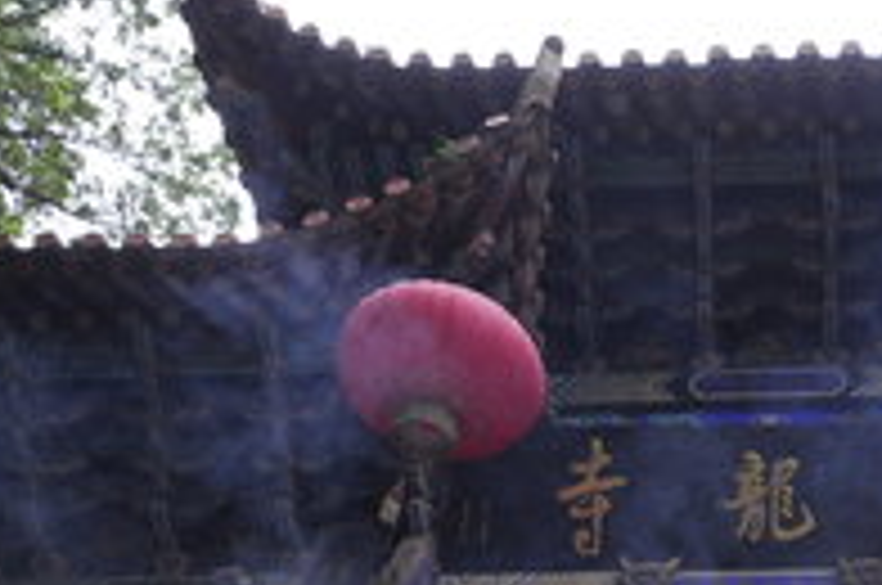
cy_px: 808
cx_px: 774
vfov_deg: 22.5
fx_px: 1272
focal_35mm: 52
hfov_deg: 36.2
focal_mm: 17
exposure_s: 1/200
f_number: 9
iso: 500
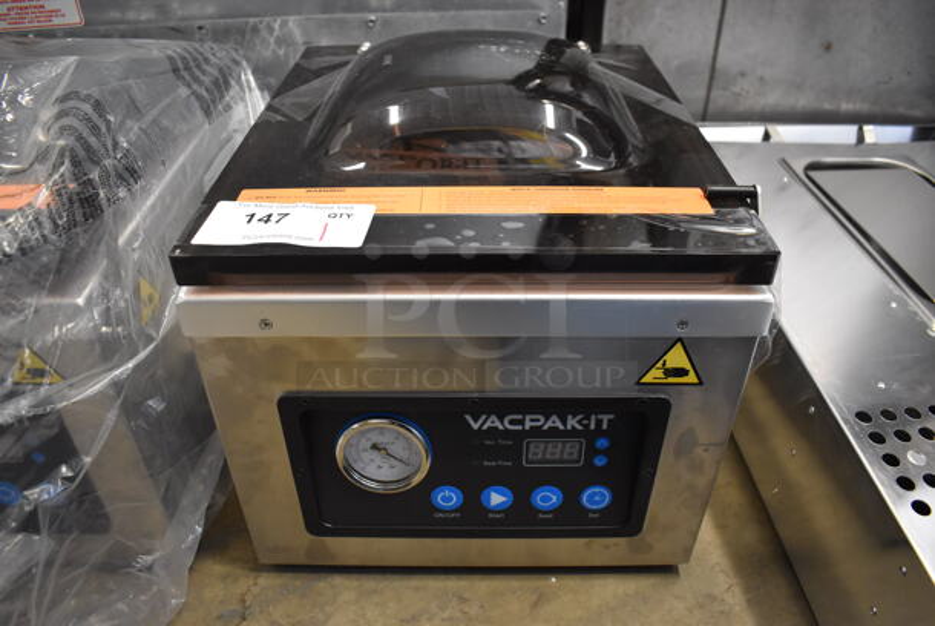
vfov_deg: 48.0
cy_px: 313
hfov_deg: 67.3
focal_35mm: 27
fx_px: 702
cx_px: 468
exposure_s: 1/125
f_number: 3.5
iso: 2500
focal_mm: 18
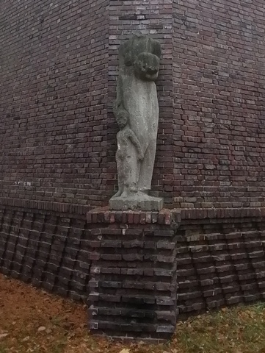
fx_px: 265
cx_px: 132
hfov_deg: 53.1
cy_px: 176
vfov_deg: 67.2
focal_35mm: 26
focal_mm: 2.7
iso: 64
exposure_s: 1/100
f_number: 2.4
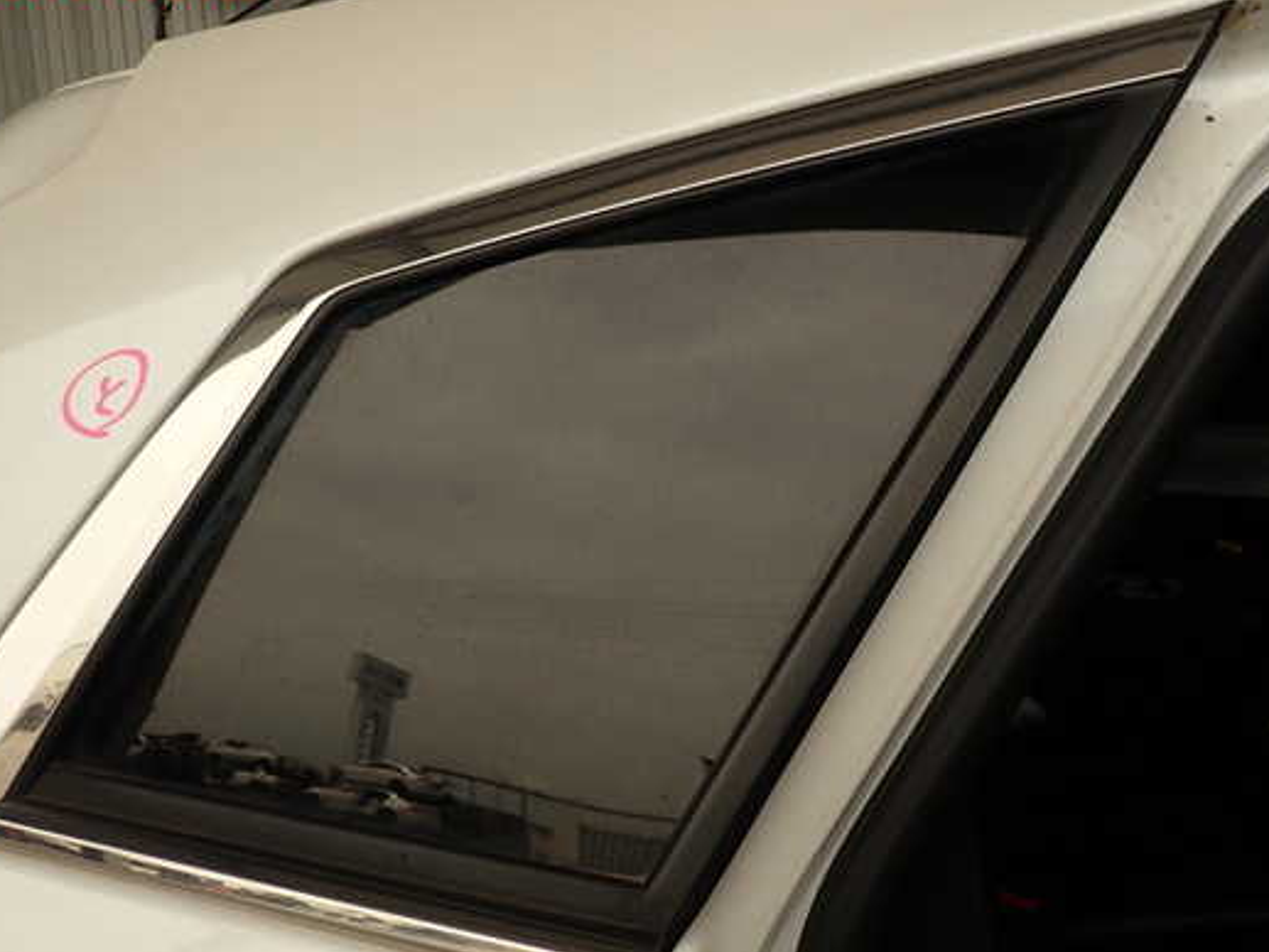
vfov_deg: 48.2
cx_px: 545
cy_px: 503
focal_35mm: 29
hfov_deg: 61.4
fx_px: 1063
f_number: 2.8
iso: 100
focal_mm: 4.5
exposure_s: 1/800
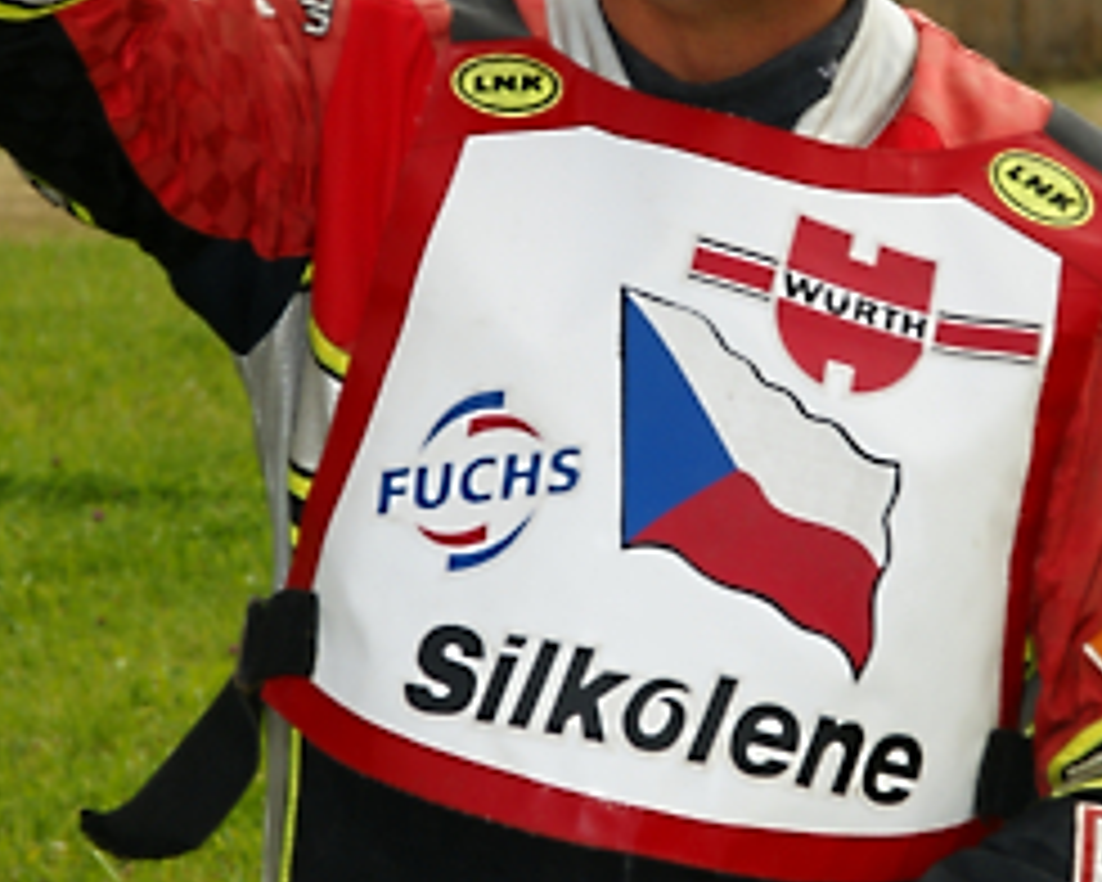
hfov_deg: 5.6
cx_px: 636
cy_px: 207
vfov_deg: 4.5
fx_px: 11252
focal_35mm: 345
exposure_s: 1/200
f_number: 11
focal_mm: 120
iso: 200
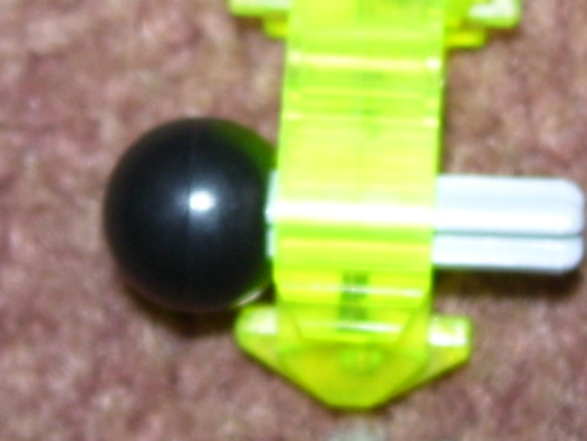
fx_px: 1985
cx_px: 332
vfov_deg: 12.6
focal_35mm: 117
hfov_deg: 16.8
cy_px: 54
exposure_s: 1/60
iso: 80
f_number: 2.7
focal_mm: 6
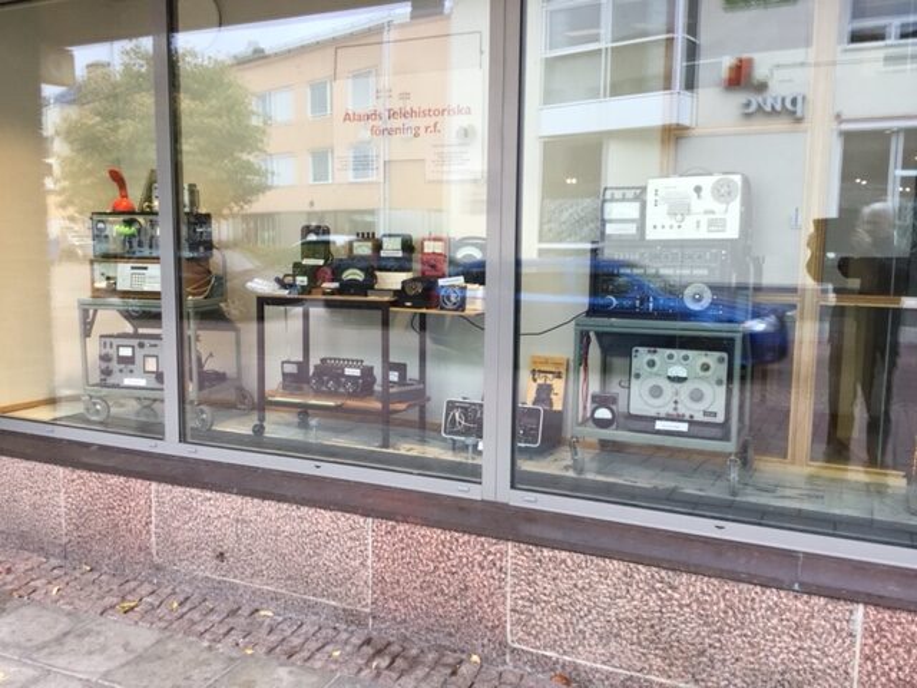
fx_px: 821
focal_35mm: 31
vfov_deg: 45.4
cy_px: 344
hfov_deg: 58.4
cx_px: 458
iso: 25
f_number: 2.4
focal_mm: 3.3
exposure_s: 1/33
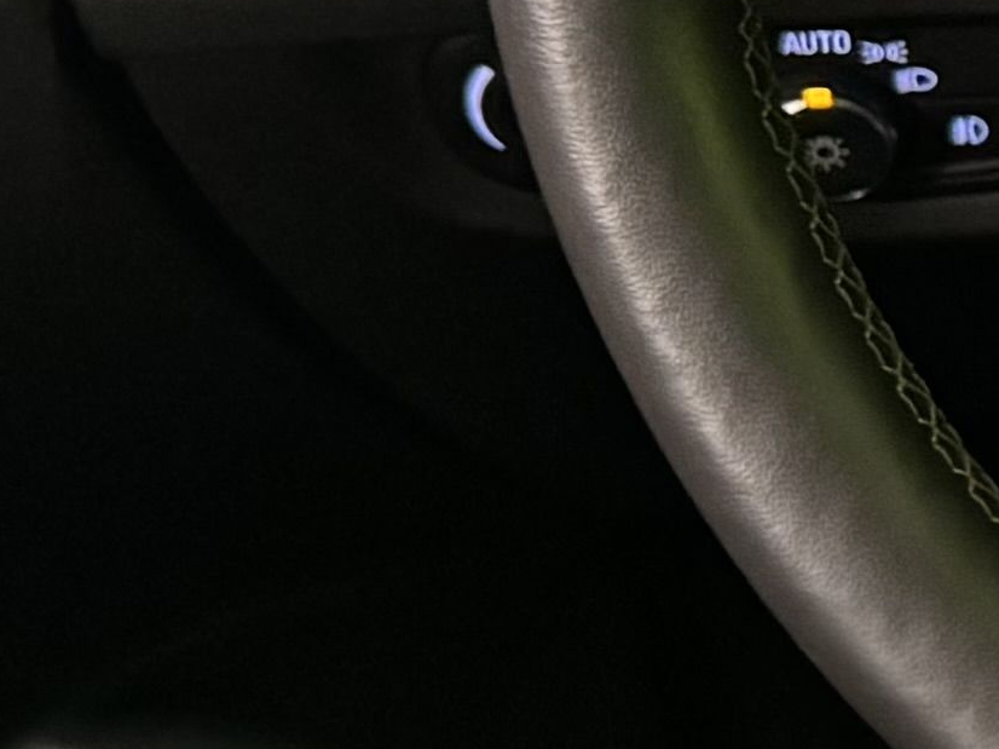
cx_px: 2512
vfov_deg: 8.9
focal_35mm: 166
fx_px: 4789
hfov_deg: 10.1
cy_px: 410
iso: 800
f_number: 1.78
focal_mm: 6.76
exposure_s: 1/33
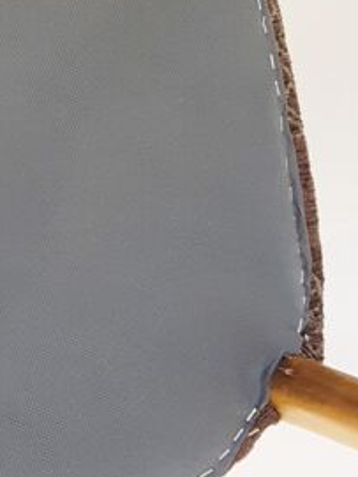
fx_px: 1060
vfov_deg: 25.0
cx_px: -123
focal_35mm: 77
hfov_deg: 17.8
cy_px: 120
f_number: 1.7
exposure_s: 1/25
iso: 125
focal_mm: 4.2
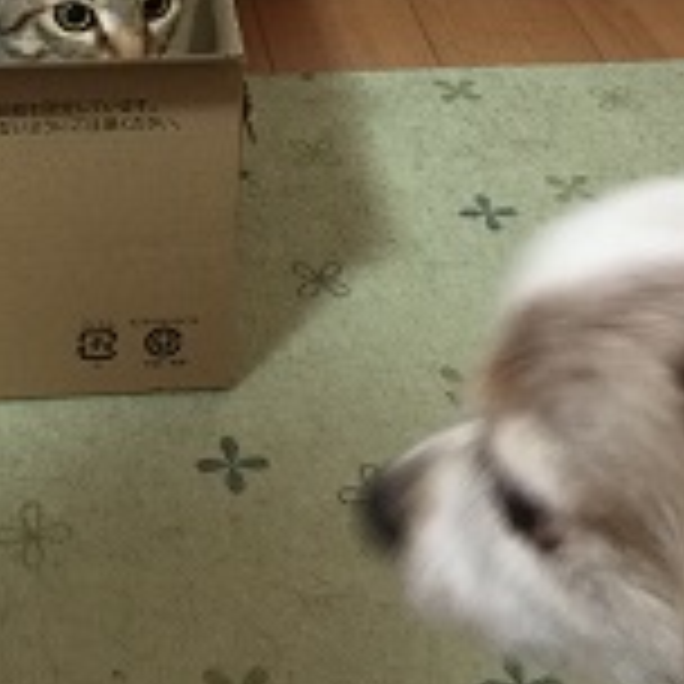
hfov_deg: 24.6
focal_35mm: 69
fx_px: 1543
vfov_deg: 22.4
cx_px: 144
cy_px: -207
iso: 64
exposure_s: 1/15
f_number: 2.2
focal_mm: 4.15
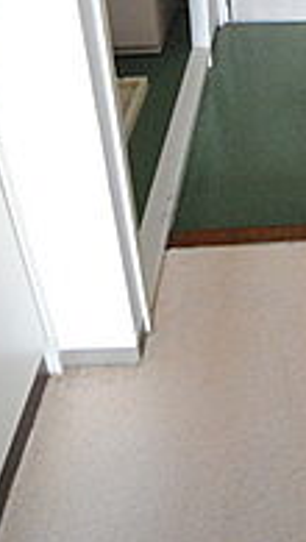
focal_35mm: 31
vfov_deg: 41.5
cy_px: -114
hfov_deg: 34.0
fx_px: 446
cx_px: 316
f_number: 4.5
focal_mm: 8
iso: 1600
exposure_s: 1/40
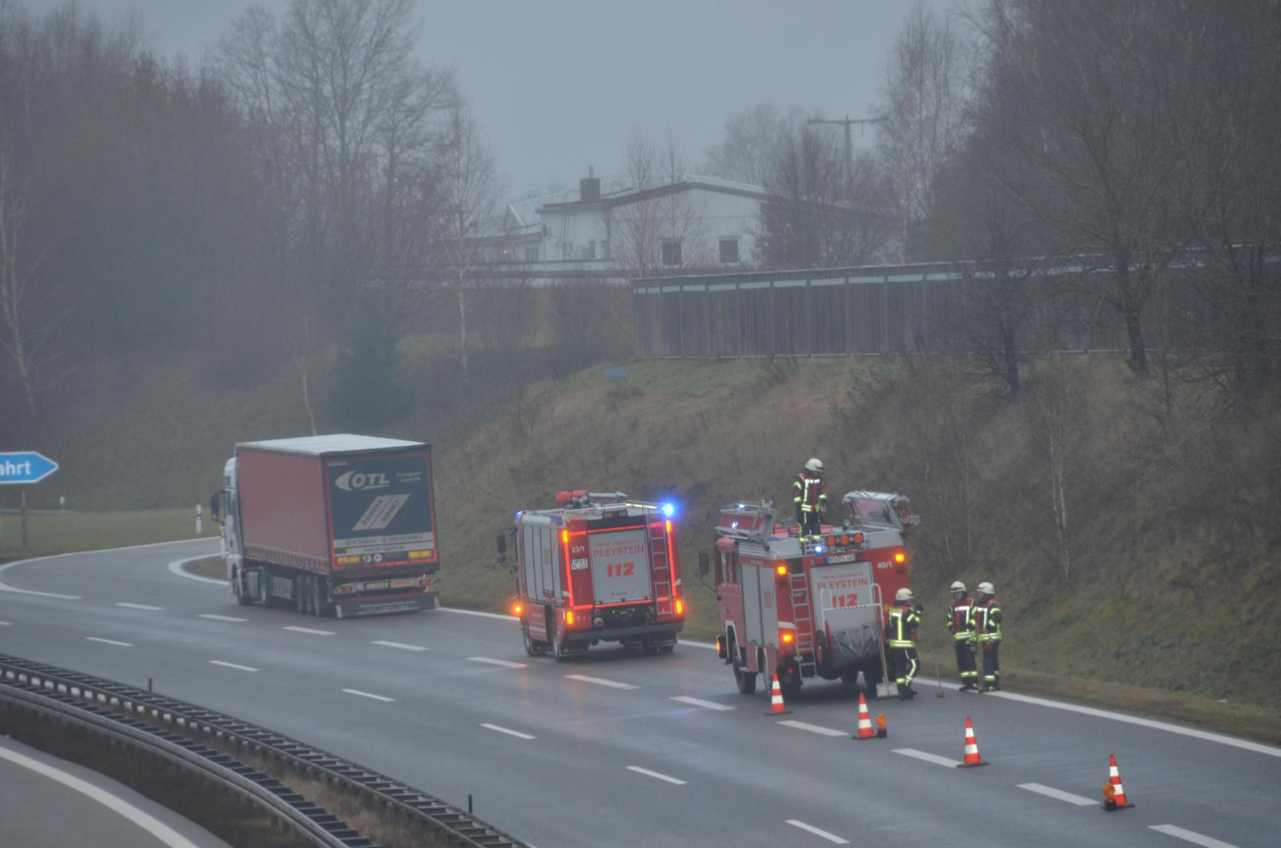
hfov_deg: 6.9
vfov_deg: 4.6
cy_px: 424
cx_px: 640
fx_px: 10654
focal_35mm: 300
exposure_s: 1/60
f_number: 6.3
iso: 640
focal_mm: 200
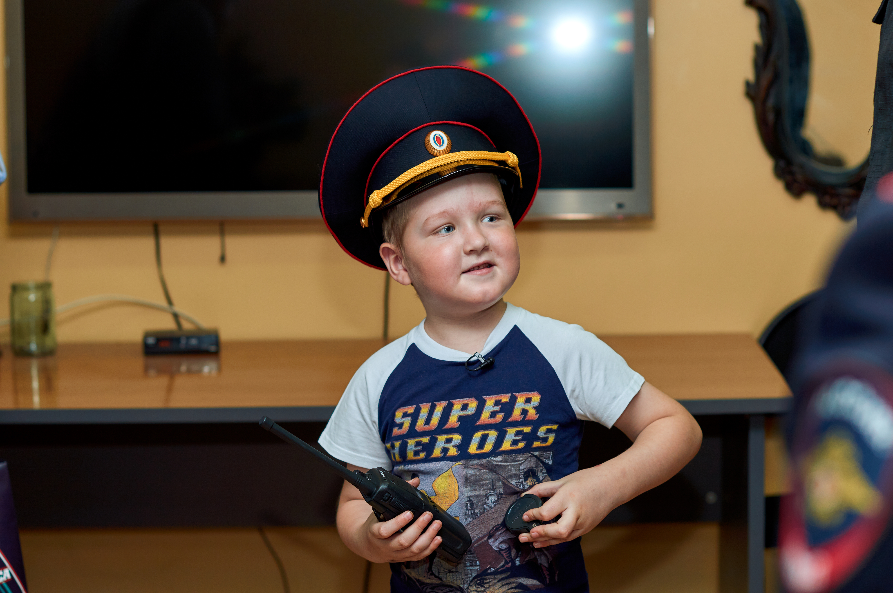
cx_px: 446
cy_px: 296
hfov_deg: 27.0
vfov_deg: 18.1
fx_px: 1859
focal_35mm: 75
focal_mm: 50
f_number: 2.8
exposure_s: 1/200
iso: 100
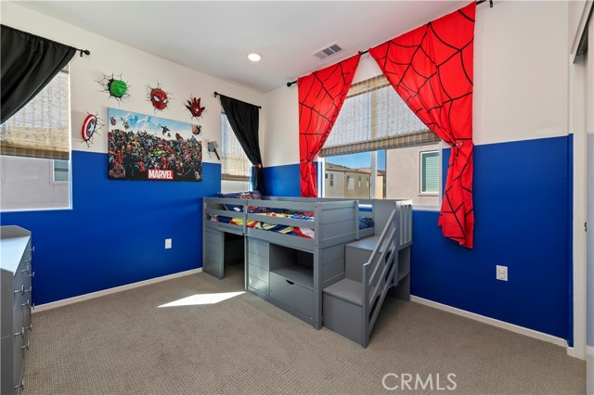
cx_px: 297
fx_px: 231
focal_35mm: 14
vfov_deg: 81.1
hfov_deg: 104.3
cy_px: 198
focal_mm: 14
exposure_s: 1/20
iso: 500
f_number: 10
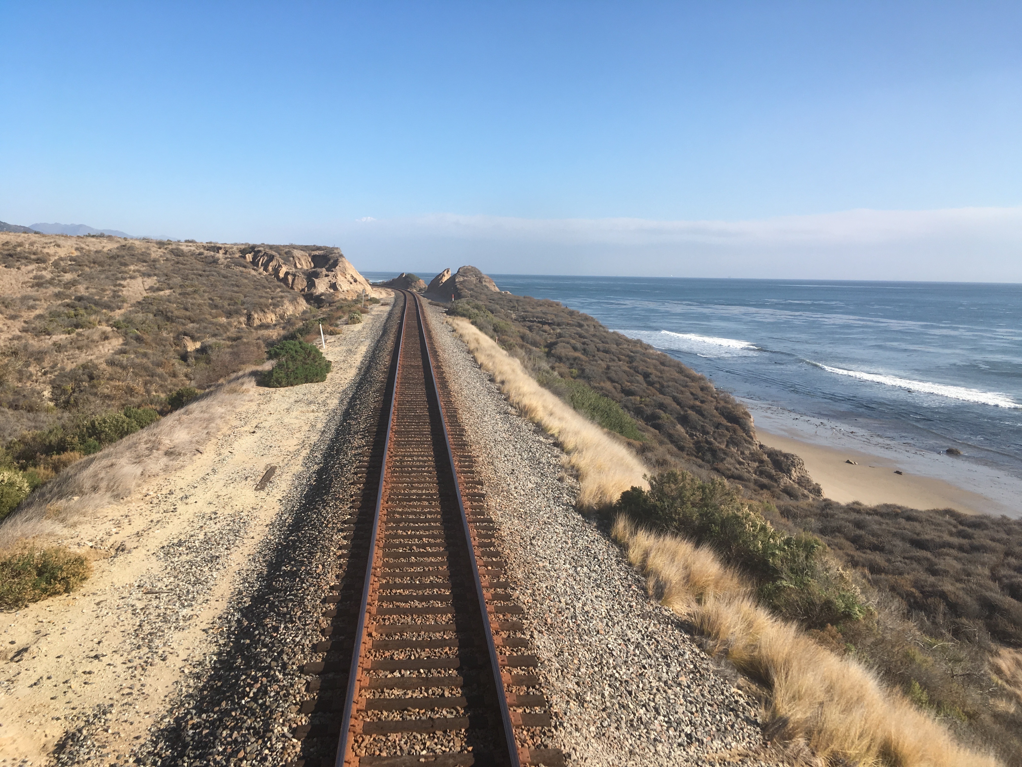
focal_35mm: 29
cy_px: 384
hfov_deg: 61.7
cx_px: 511
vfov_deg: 48.2
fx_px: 856
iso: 25
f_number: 2.2
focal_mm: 4.15
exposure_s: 1/986
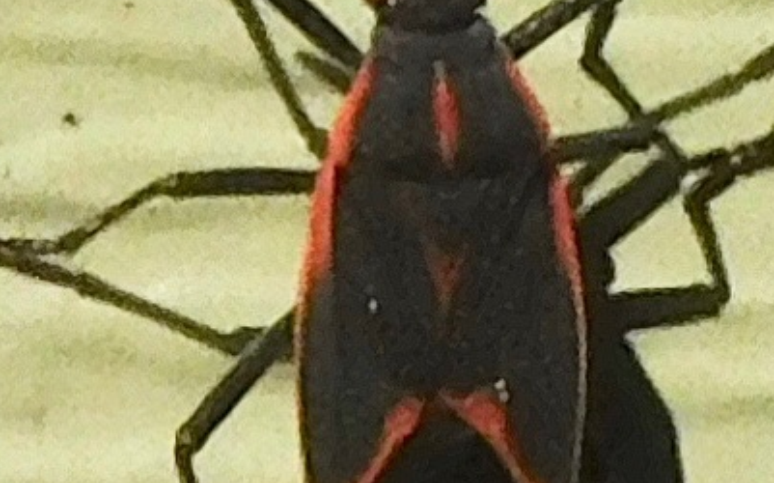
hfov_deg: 4.4
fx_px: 10118
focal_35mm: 480
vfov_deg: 2.7
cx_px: 192
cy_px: 264
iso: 125
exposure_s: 1/1250
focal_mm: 26.9
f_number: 7.3
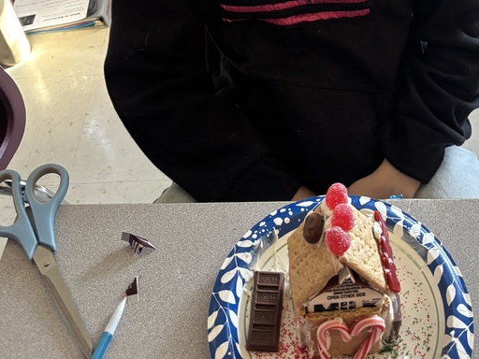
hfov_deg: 36.5
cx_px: 318
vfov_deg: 26.0
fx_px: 720
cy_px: -33
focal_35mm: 52
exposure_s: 1/40
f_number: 1.6
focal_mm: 5.96
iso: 400
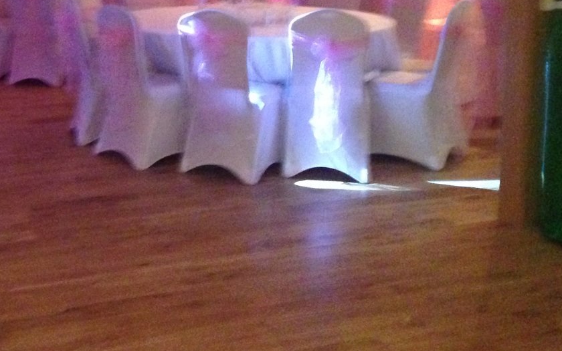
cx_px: 54
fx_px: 1042
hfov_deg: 29.0
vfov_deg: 18.8
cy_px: 37
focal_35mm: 68
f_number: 2.4
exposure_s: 1/15
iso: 800
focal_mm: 4.12
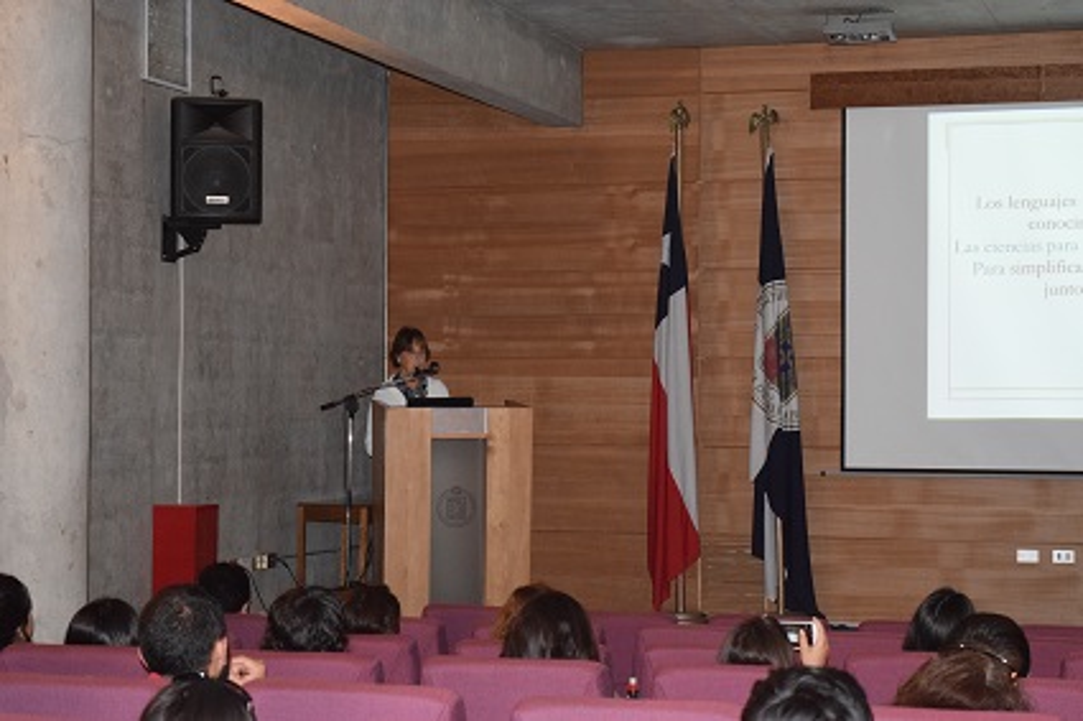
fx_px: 2255
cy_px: 360
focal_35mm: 75
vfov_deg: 18.2
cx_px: 542
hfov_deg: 27.0
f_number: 5.6
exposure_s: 1/60
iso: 3200
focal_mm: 50
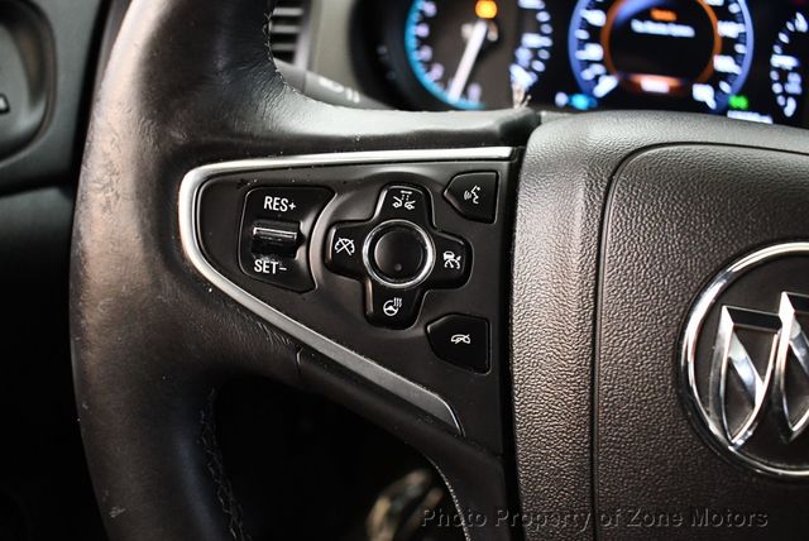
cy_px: 270
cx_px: 404
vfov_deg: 36.9
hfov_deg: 53.1
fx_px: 810
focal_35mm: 36
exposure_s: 1/80
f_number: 3.5
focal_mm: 18
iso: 3200
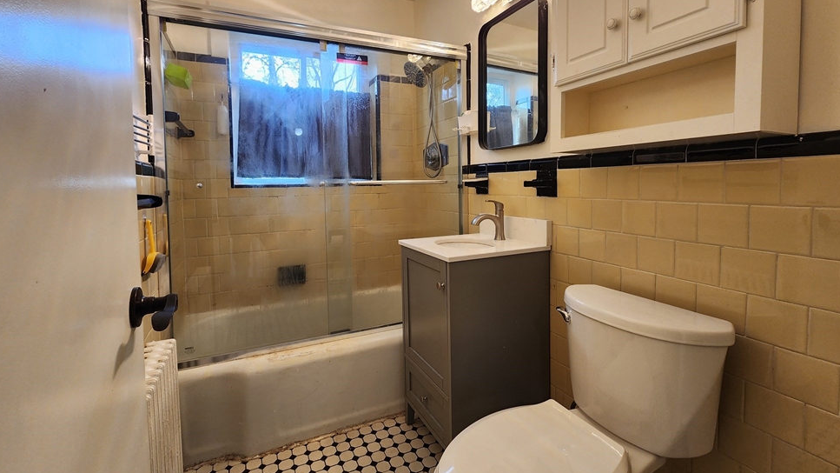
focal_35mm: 15
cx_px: 413
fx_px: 334
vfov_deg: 70.1
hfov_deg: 103.0
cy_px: 200
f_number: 2.2
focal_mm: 2.2
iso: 125
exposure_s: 1/60
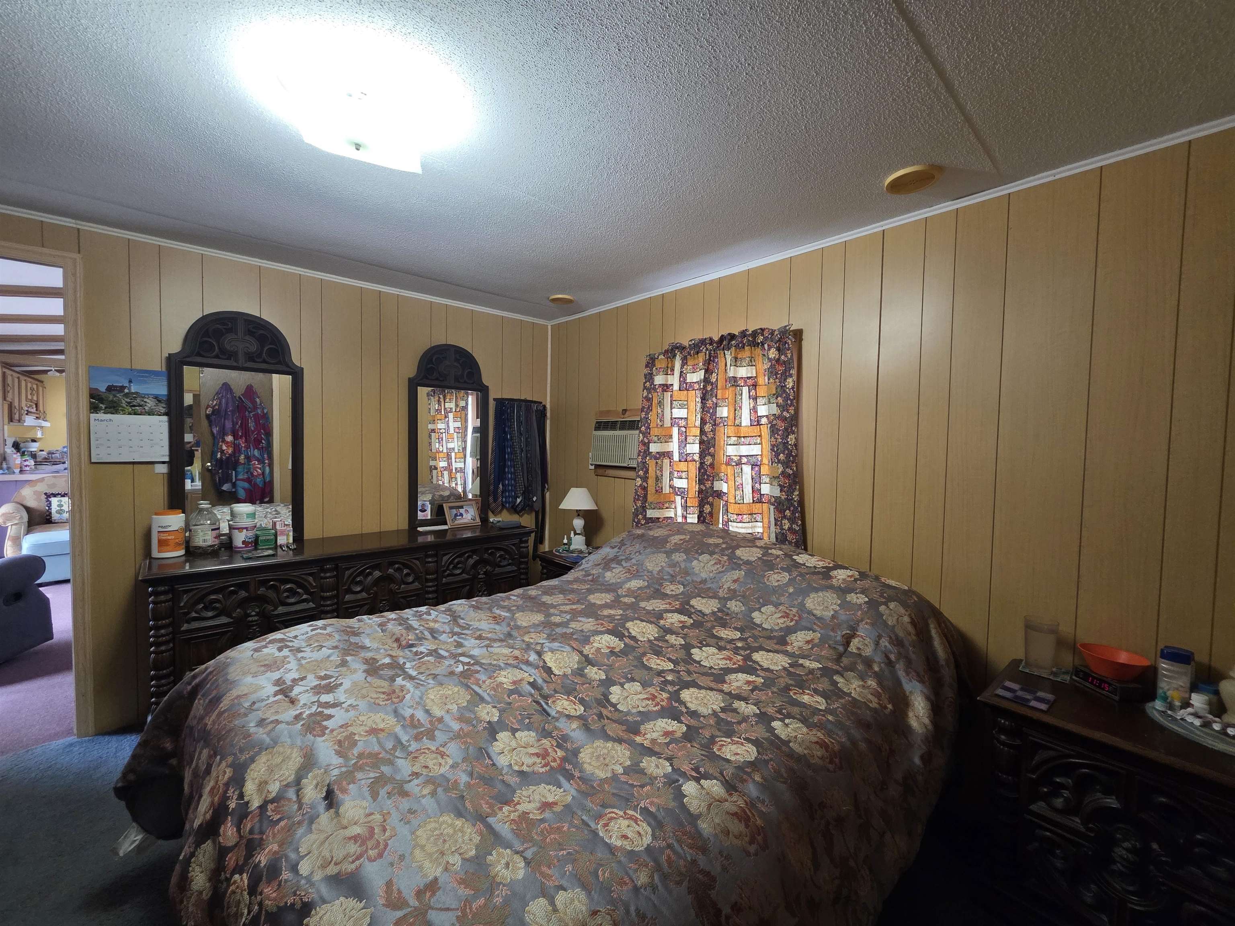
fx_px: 464
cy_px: 463
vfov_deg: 89.9
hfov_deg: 106.2
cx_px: 618
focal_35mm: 13
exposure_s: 1/60
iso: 320
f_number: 1.9
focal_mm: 2.2
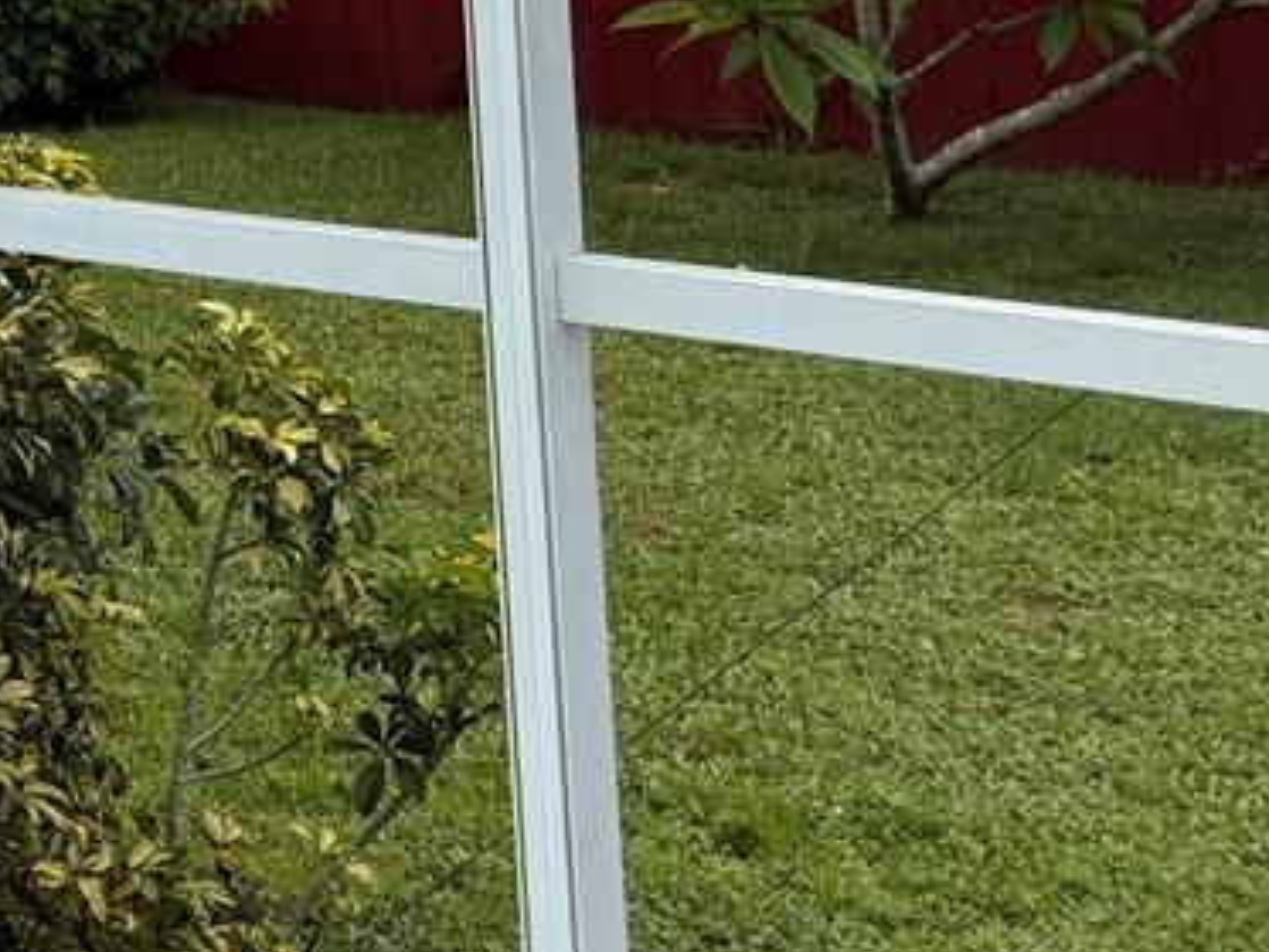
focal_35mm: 103
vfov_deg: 13.5
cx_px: -1228
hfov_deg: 15.5
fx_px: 3777
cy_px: -493
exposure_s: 1/1271
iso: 100
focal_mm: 6.76
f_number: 1.78
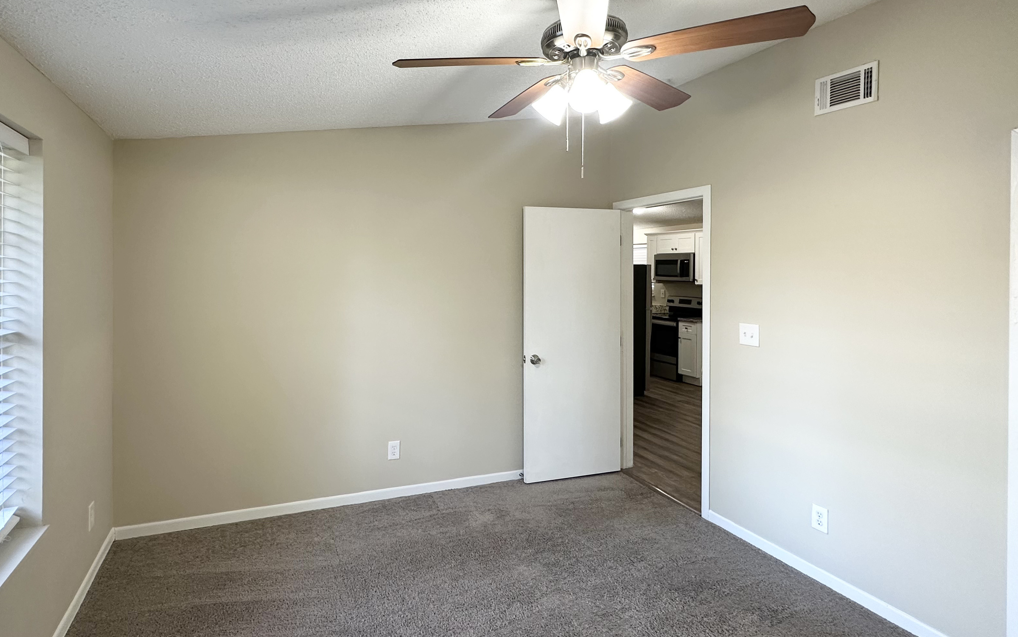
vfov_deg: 62.0
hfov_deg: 87.6
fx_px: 527
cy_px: 272
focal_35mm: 19
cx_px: 449
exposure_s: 1/60
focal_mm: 2.22
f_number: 2.2
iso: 160
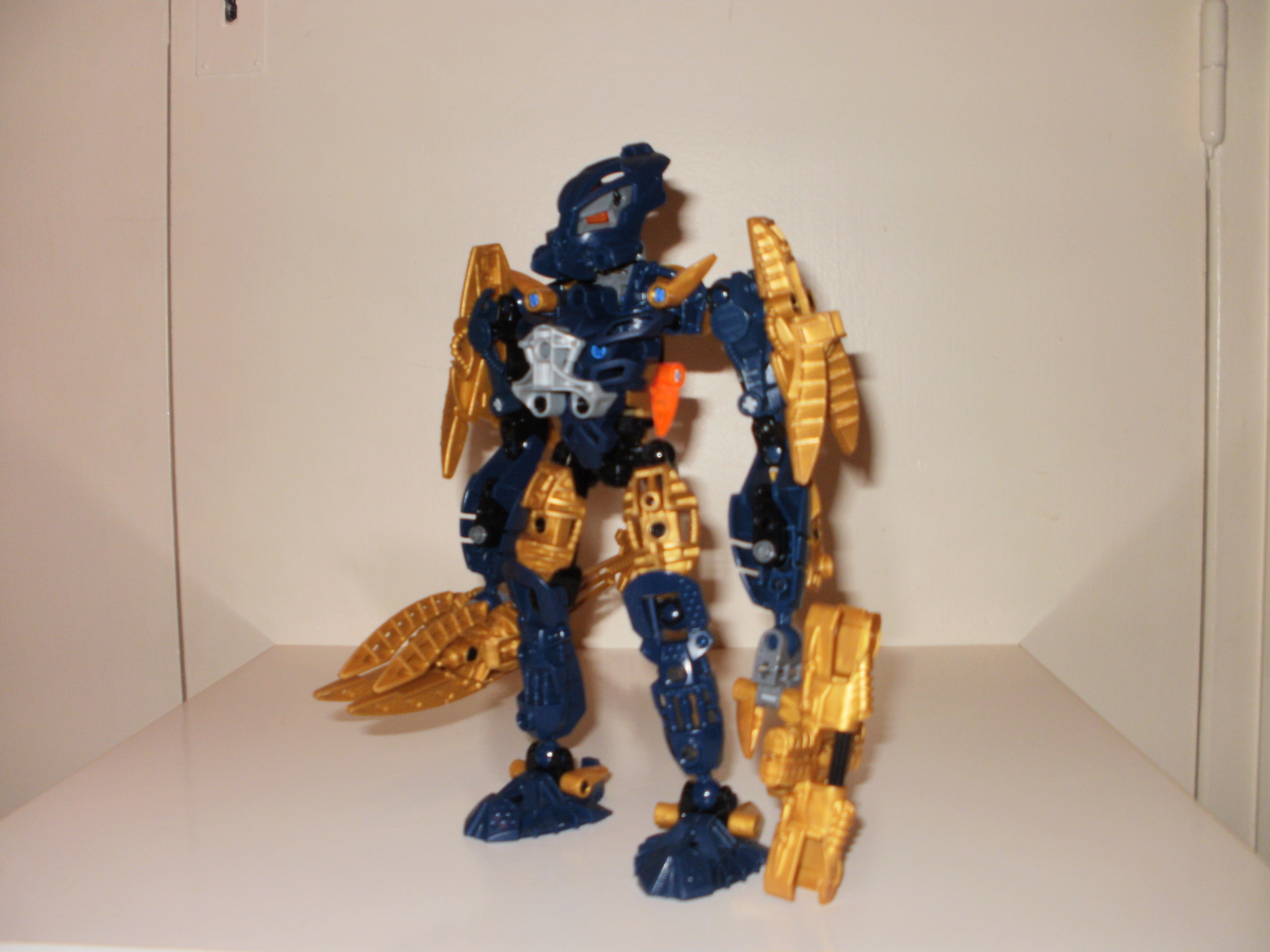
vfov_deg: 39.7
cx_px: 635
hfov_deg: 51.4
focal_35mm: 36
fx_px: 1321
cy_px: 476
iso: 125
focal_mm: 6.3
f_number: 3.5
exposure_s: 1/30
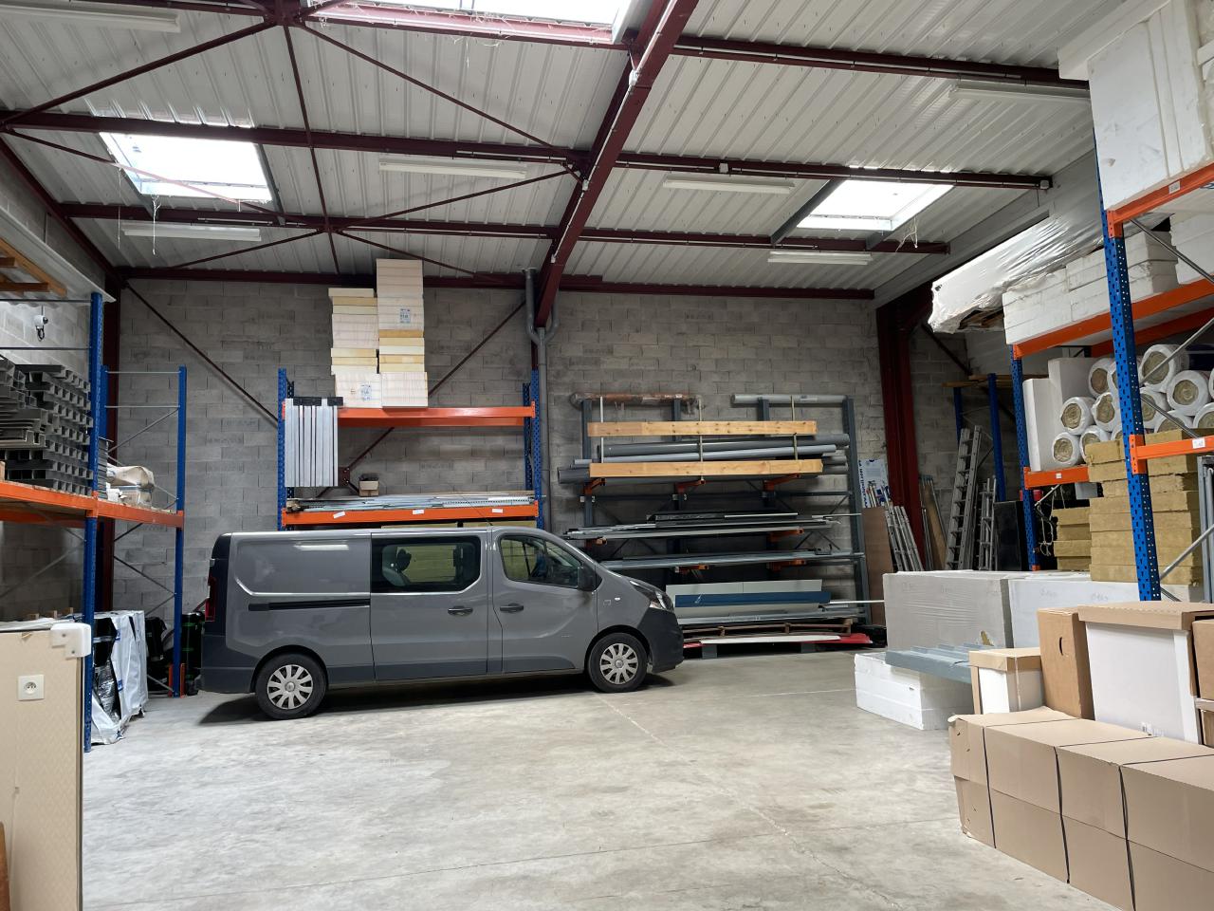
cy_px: 456
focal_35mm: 26
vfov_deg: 53.1
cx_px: 607
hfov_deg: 67.3
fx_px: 912
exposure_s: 1/121
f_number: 1.6
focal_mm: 4.2
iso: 64
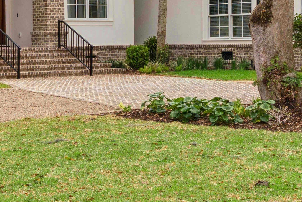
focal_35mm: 109
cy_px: -3
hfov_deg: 17.9
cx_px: -51
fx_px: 914
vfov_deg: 12.4
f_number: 8
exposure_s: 1/125
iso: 250
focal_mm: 23
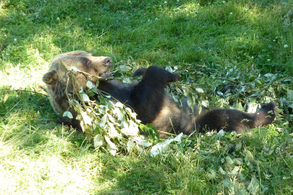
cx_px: 147
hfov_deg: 6.6
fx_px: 2547
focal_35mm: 313
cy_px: 91
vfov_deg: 4.4
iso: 400
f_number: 4.9
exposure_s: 1/125
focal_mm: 49.2
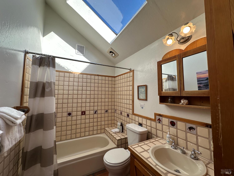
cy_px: 88
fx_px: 95
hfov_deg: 102.1
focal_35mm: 14
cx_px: 117
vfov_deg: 85.7
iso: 40
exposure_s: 1/409
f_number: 2.2
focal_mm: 2.22
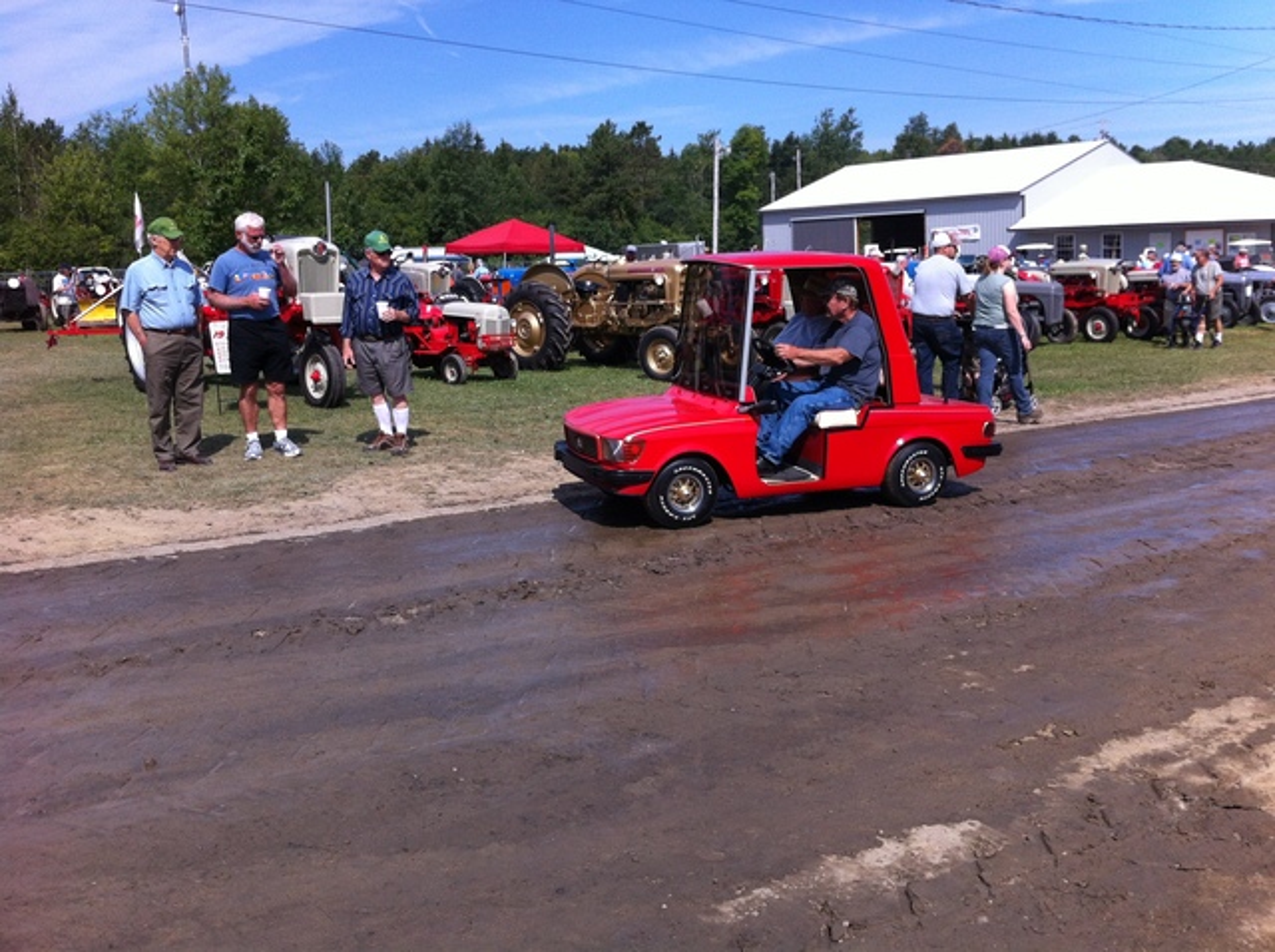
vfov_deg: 40.6
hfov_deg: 52.7
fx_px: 1287
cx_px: 638
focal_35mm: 35
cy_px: 476
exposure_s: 1/1312
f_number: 2.8
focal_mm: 3.85
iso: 80
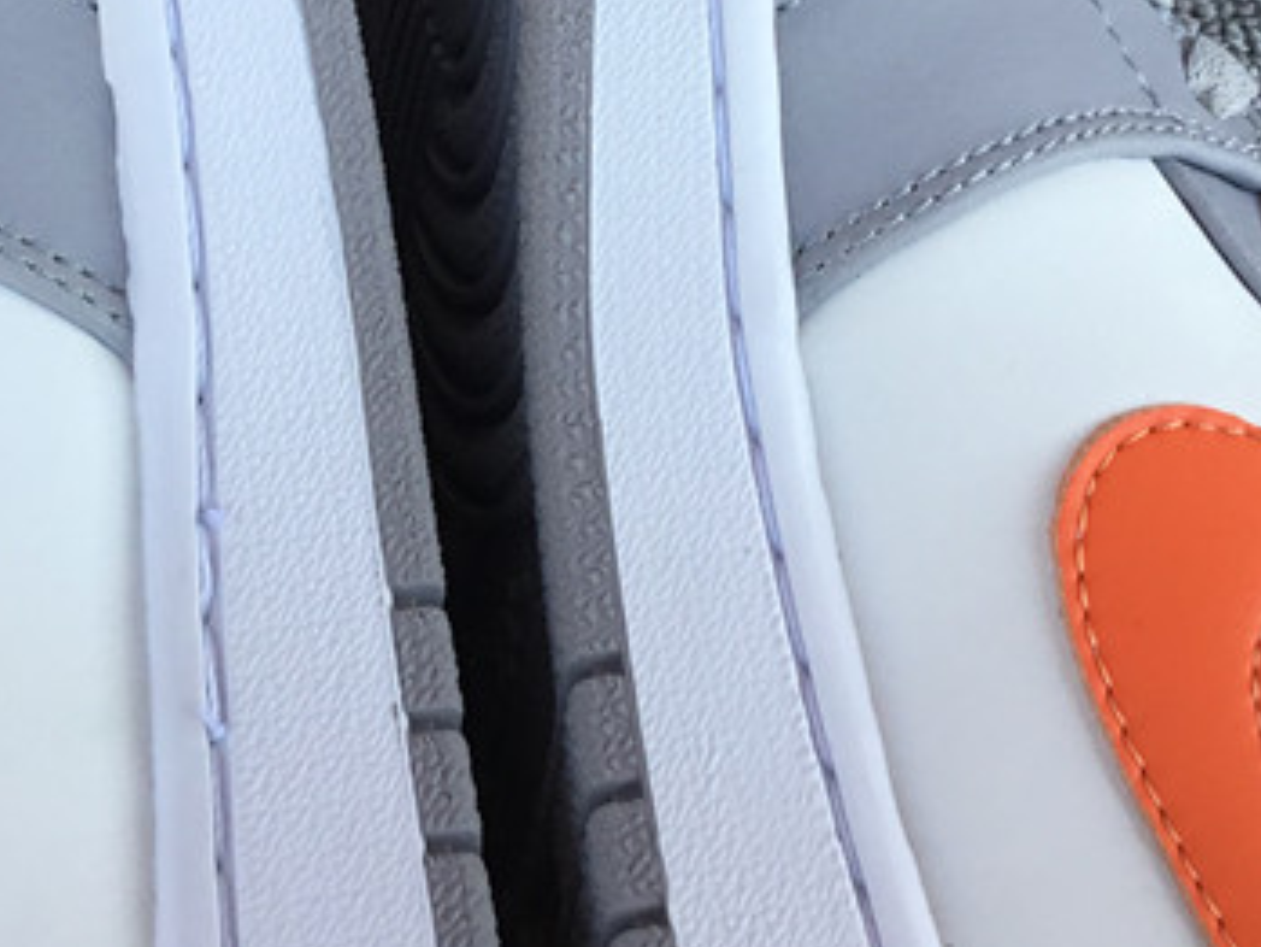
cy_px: 23
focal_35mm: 80
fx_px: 2915
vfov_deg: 18.0
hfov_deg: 24.3
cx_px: 405
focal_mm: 3.3
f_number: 2.4
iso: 25
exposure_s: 1/260
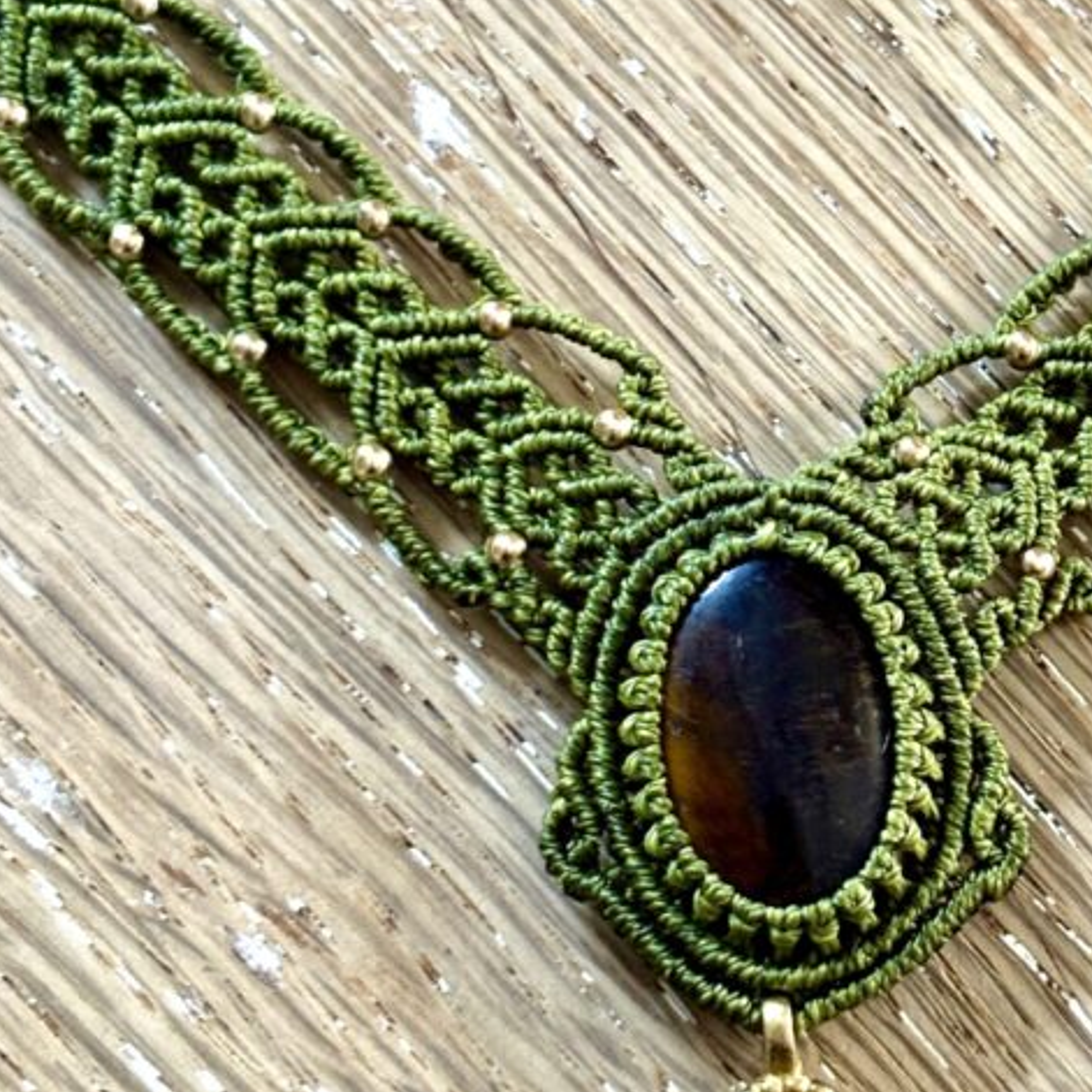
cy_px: 548
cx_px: 802
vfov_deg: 16.7
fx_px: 3712
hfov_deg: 16.7
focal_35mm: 104
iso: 250
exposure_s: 1/40
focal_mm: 5.96
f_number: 1.6
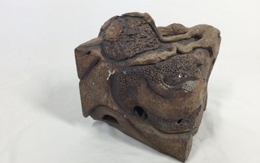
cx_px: 130
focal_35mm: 31
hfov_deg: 61.2
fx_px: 220
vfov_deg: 40.6
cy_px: 93
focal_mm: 4.15
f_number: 2.2
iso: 32
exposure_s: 1/60
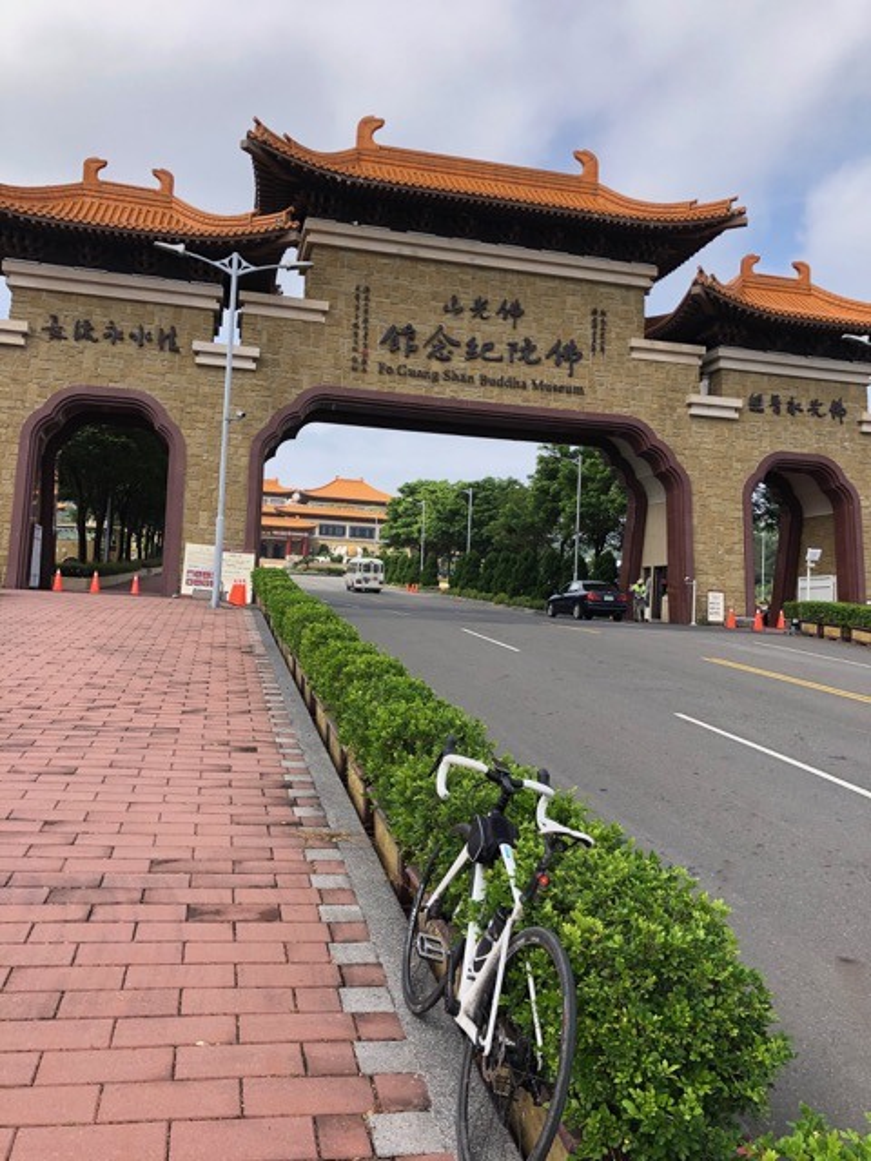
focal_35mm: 28
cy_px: 580
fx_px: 939
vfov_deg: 63.4
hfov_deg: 49.7
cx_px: 436
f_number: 1.8
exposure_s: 1/1116
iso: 20
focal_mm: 4
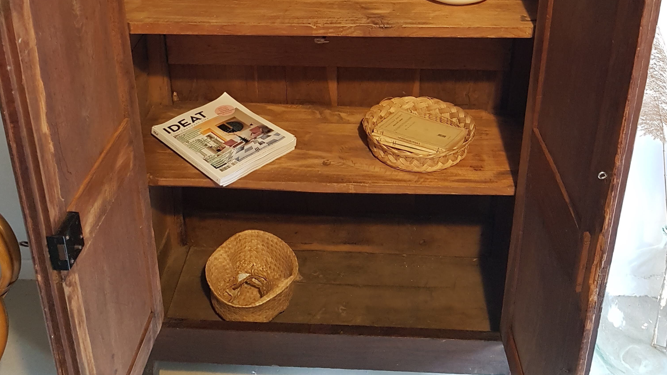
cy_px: 22
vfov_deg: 29.6
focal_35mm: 38
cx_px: 335
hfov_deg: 52.8
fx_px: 672
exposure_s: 1/17
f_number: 1.7
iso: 200
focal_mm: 4.2
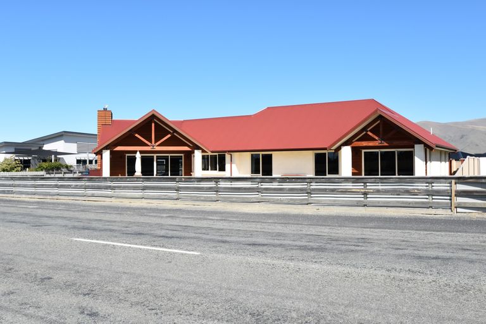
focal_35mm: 32
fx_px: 425
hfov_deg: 59.5
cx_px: 243
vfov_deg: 41.7
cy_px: 162
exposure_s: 1/400
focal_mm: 21
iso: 200
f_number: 10
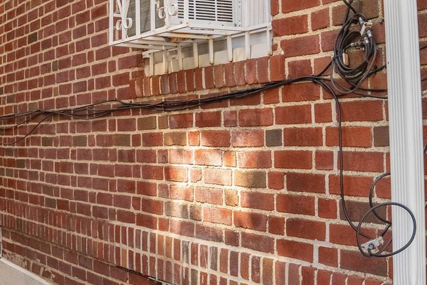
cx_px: 115
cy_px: 109
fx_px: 723
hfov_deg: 32.4
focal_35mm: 61
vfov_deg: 22.2
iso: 1000
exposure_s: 1/5000
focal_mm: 24
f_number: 7.1
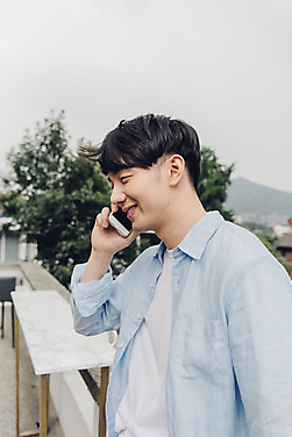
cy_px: 210
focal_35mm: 33
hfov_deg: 40.0
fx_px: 401
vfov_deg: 57.2
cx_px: 141
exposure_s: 1/5000
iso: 400
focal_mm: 31
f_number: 3.5
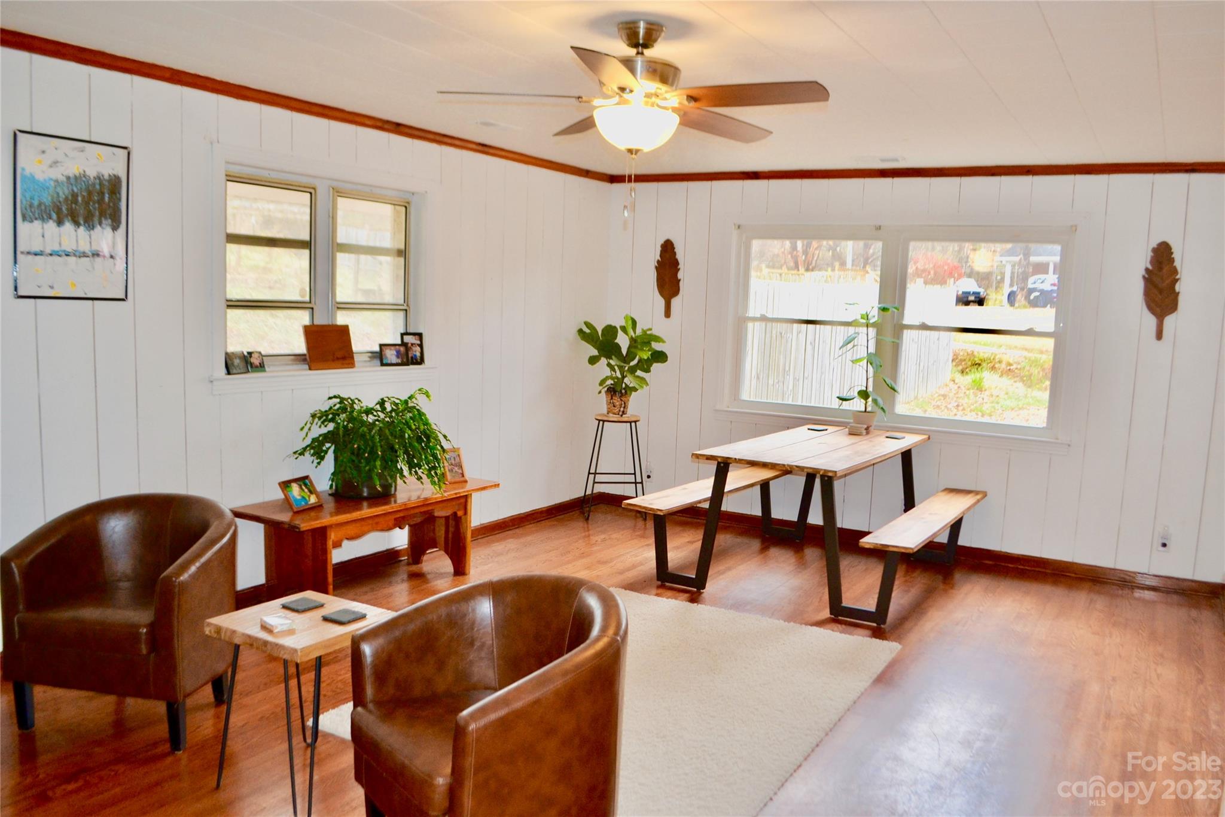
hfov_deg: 67.4
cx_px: 612
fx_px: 919
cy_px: 408
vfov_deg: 47.9
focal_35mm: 27
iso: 400
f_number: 4
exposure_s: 1/80
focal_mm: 18
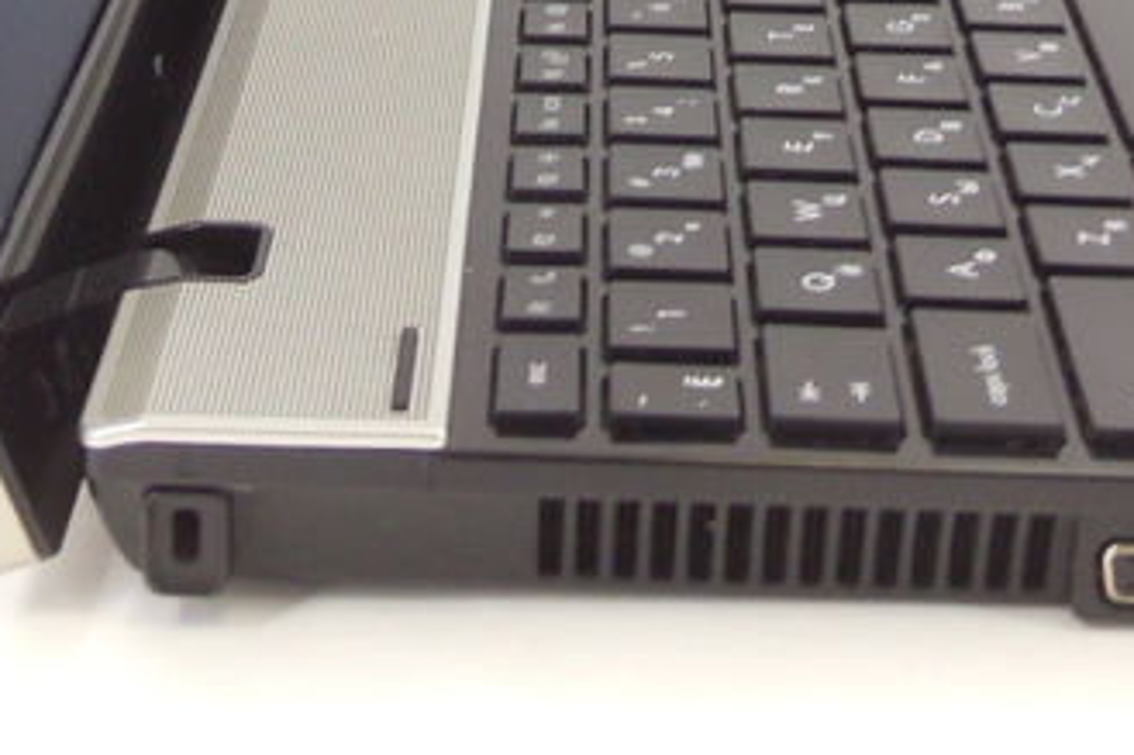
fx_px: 2550
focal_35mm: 81
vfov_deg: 15.0
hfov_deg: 25.1
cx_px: 620
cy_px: -527
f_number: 3.1
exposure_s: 1/30
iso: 180
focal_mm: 4.5
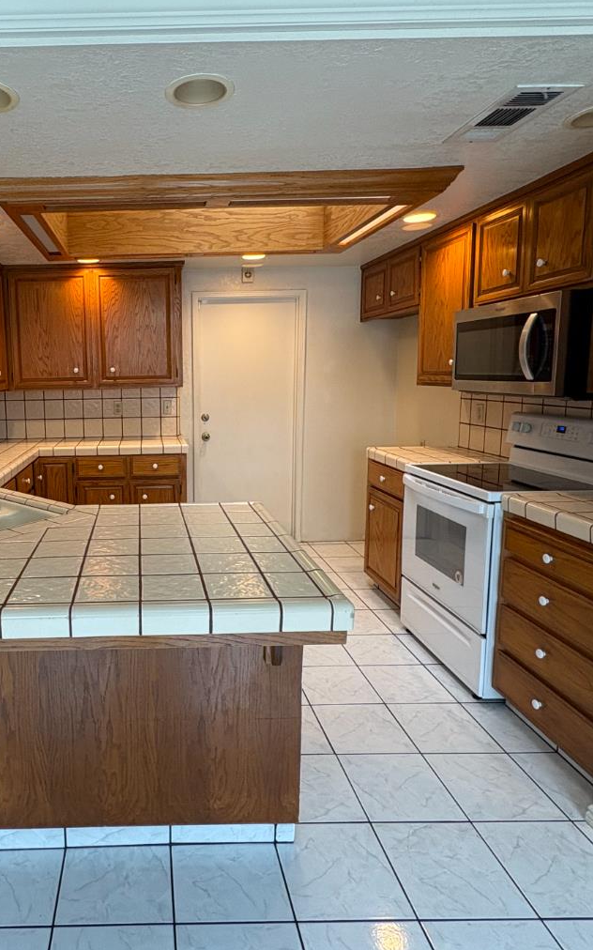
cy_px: 450
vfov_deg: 79.6
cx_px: 142
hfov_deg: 52.4
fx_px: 569
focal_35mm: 22
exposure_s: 1/60
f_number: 2.2
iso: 125
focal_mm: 2.22
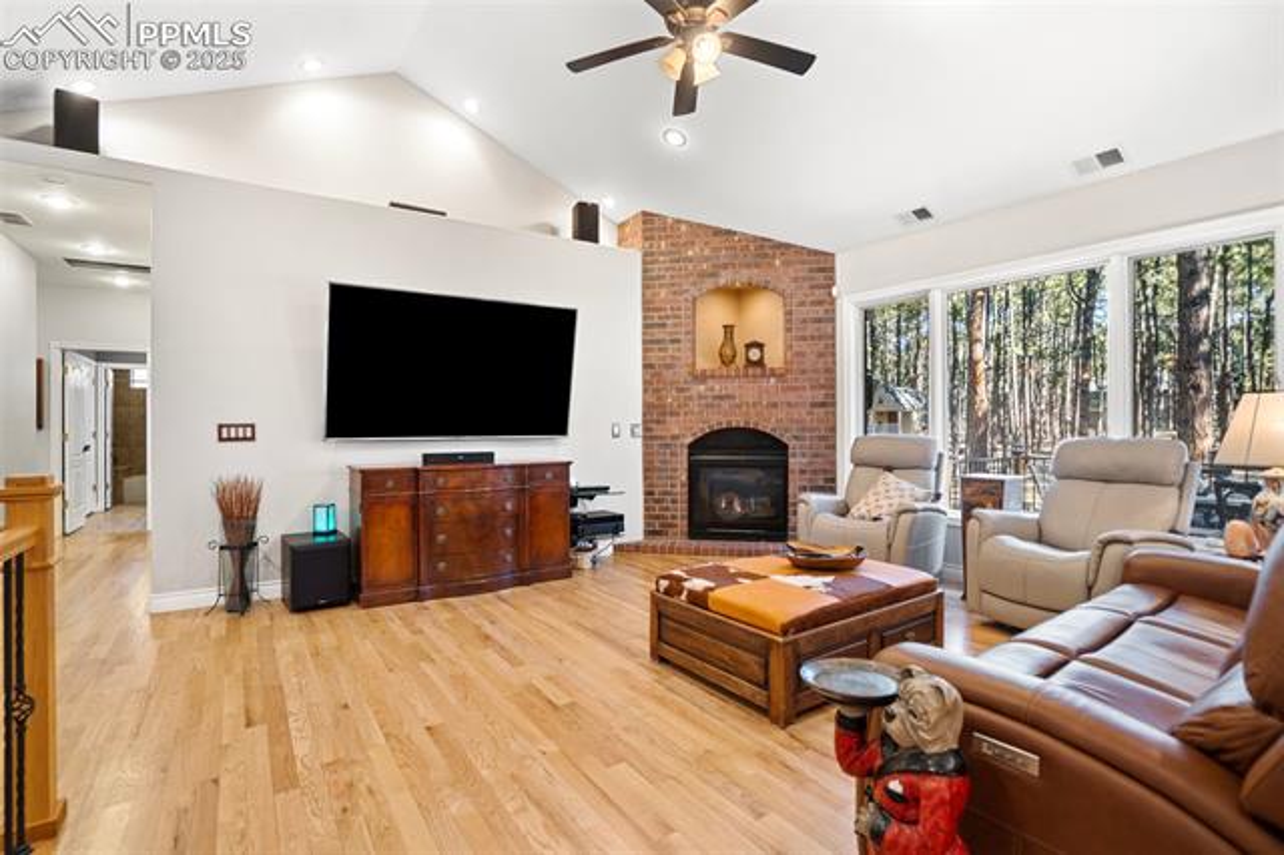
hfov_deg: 96.8
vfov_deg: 73.7
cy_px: 428
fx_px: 570
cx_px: 642
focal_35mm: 16
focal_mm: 16
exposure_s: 1.5
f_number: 5.6
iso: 100
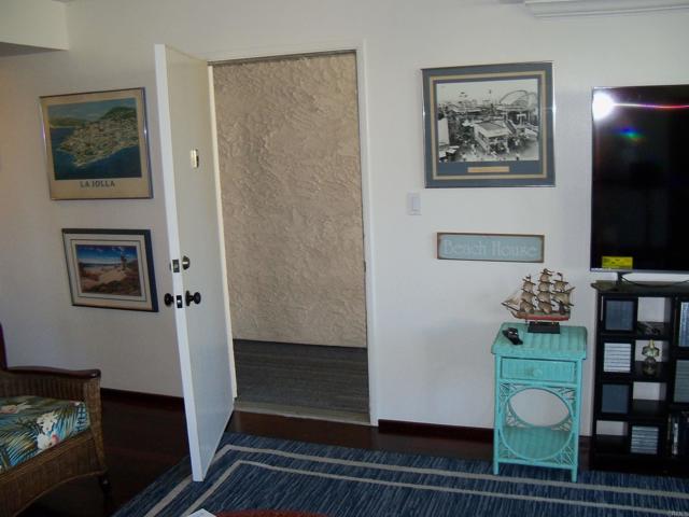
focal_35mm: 35
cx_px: 344
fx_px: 697
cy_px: 258
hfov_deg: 52.6
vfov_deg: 40.7
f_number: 3.5
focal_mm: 6.2
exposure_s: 1/30
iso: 200
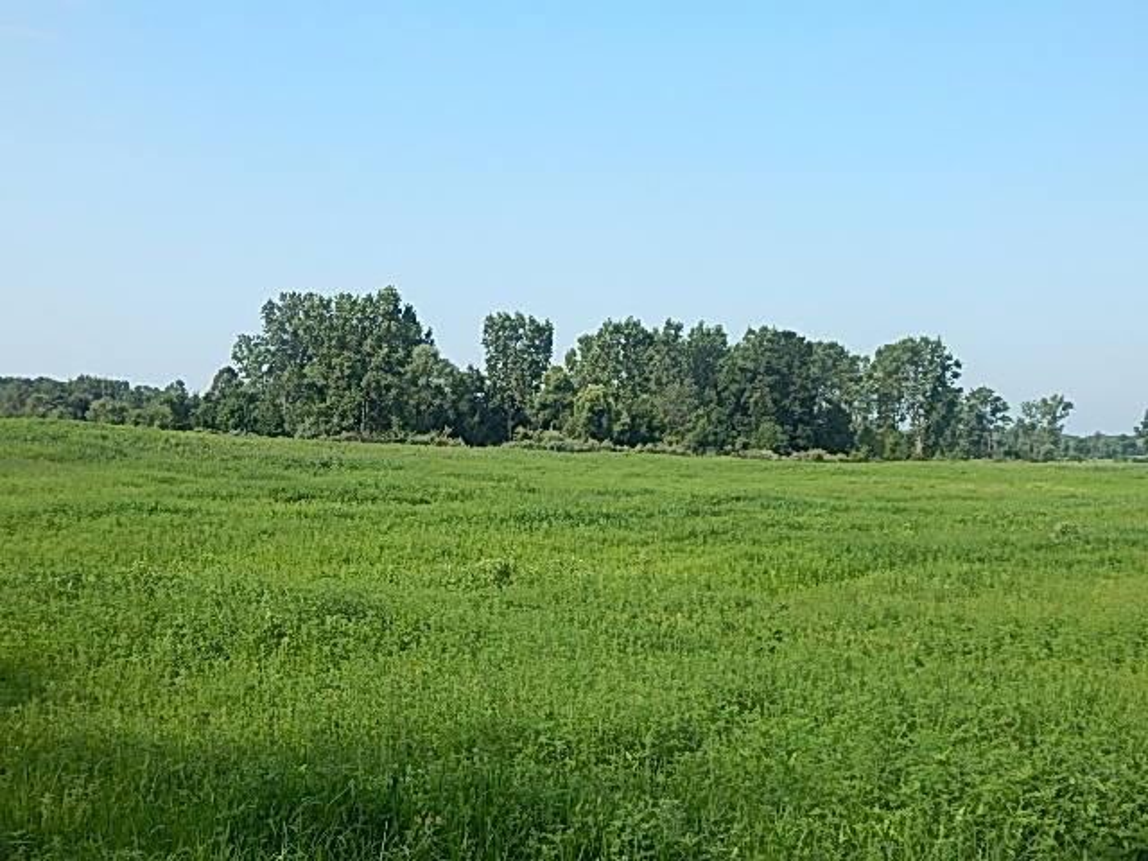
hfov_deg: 43.9
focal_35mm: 43
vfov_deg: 33.6
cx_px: 574
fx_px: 1426
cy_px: 430
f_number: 3.6
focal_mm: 7.7
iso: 125
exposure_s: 1/640
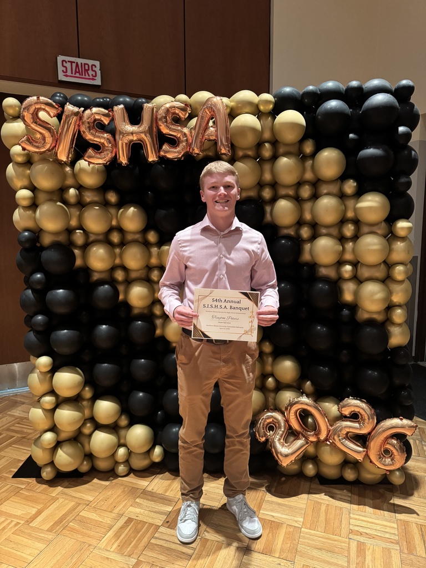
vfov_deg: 71.6
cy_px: 284
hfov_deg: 56.8
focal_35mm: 24
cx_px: 213
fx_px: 394
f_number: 1.78
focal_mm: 6.76
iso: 800
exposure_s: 1/40
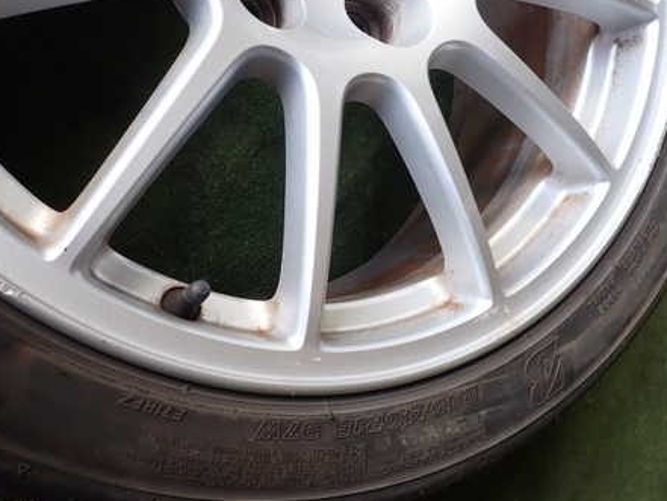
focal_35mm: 34
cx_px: 363
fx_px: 655
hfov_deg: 53.9
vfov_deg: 41.8
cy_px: 257
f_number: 2.8
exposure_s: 1/60
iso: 100
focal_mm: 4.5
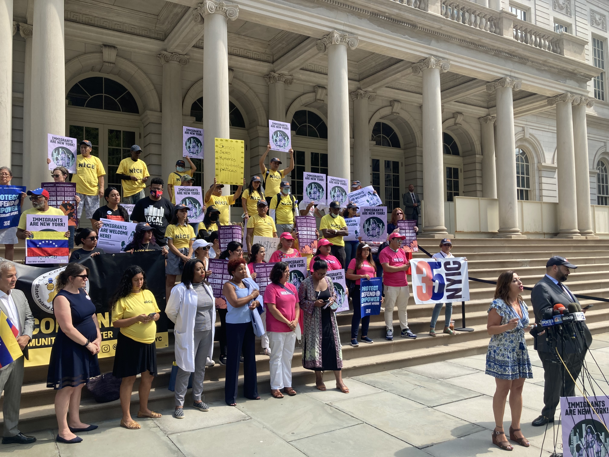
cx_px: 304
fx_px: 493
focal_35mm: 28
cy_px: 228
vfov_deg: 49.7
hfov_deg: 63.4
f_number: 1.8
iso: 20
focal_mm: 3.99
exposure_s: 1/810
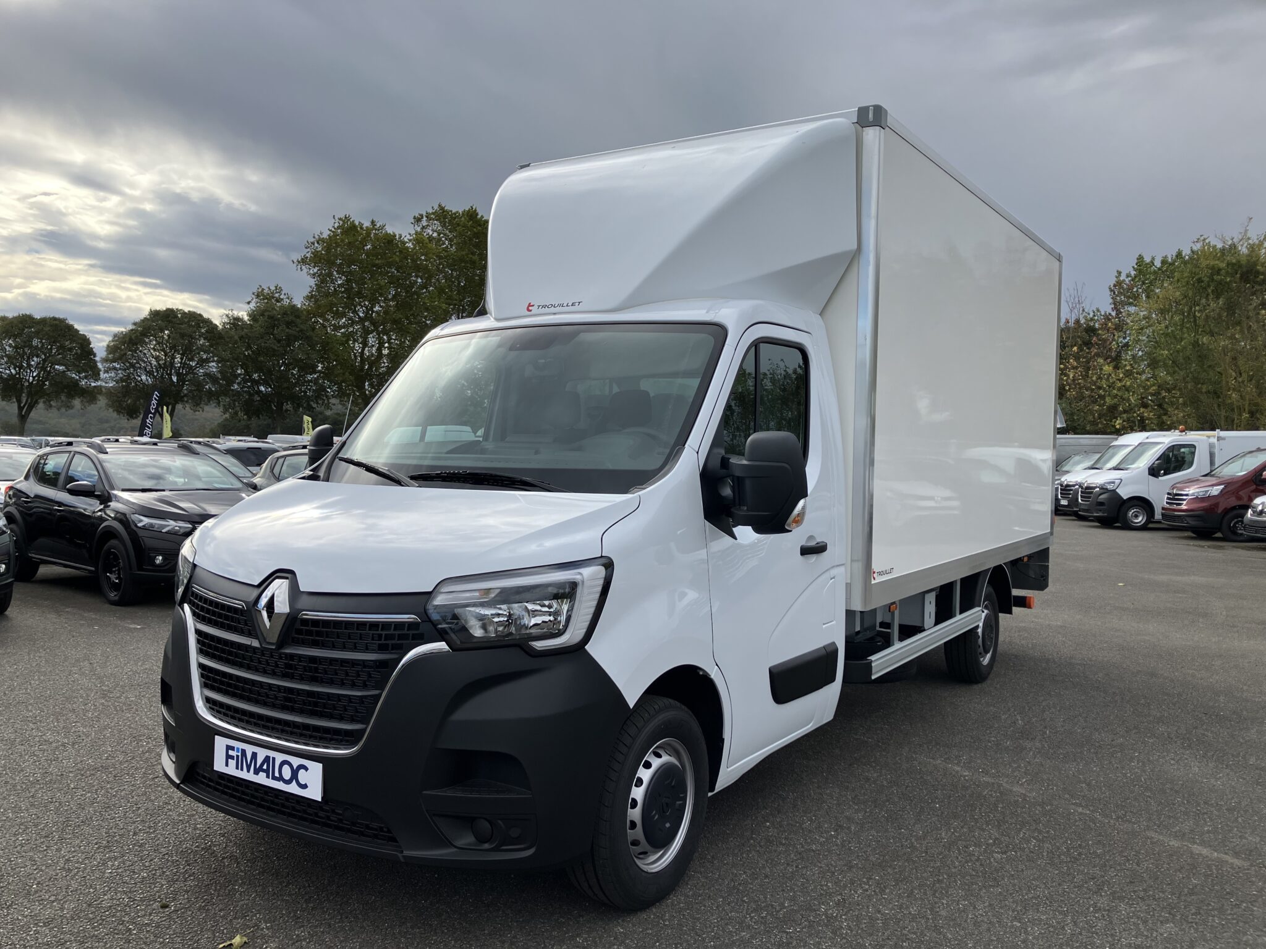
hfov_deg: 63.4
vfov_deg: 49.7
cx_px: 633
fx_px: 1024
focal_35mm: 28
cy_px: 474
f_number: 1.8
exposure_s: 1/1429
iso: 32
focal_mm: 3.99
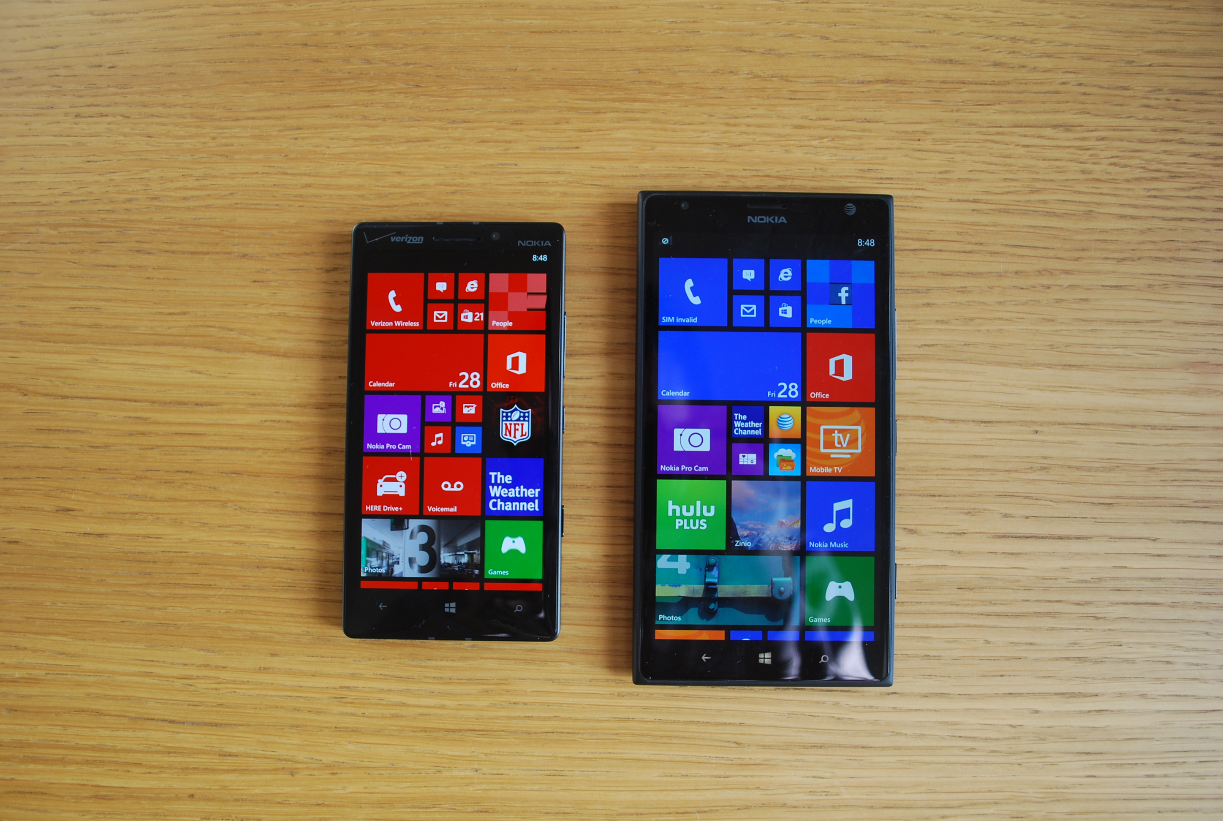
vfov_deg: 48.1
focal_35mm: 27
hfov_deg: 67.3
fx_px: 919
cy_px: 410
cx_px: 612
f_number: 3.5
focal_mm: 18
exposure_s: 1/40
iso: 200
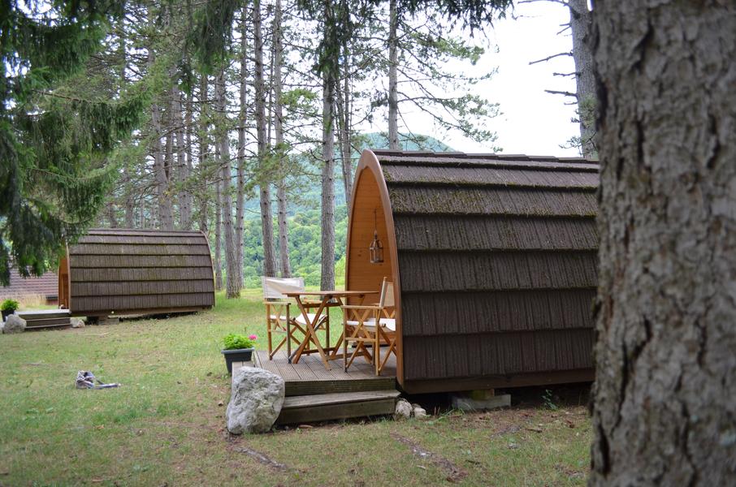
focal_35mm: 27
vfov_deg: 47.7
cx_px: 368
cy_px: 244
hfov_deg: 67.5
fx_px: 551
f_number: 3.5
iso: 125
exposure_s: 1/80
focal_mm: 18
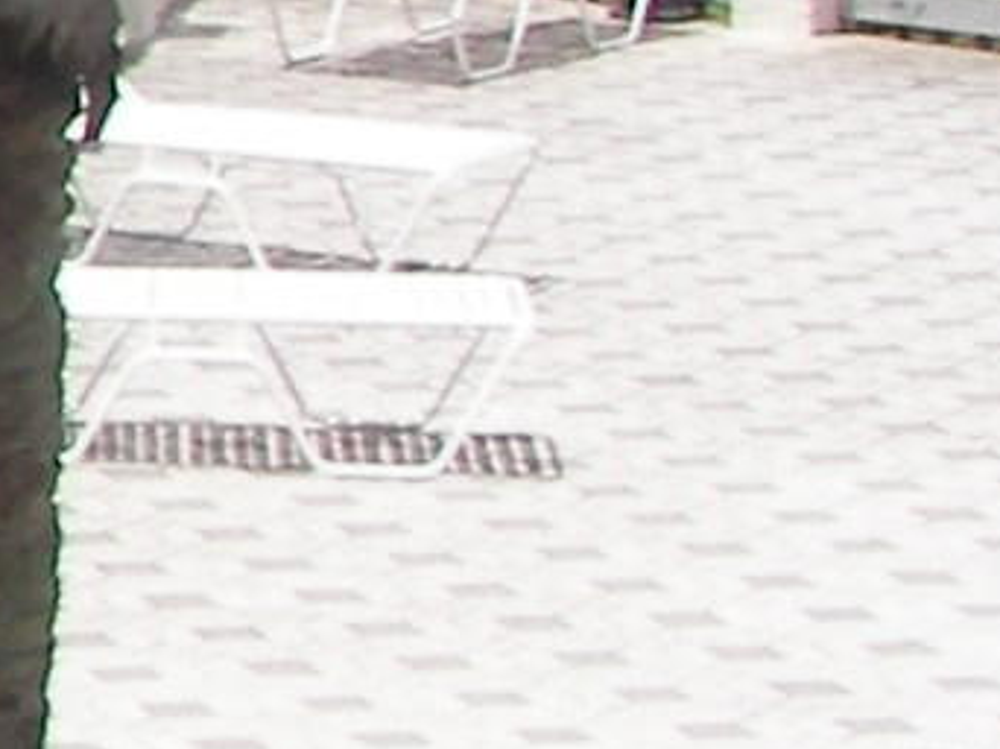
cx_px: -2699
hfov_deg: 6.2
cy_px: -278
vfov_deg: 5.4
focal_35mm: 273
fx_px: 7881
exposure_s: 1/500
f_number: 4
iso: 50
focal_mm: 6
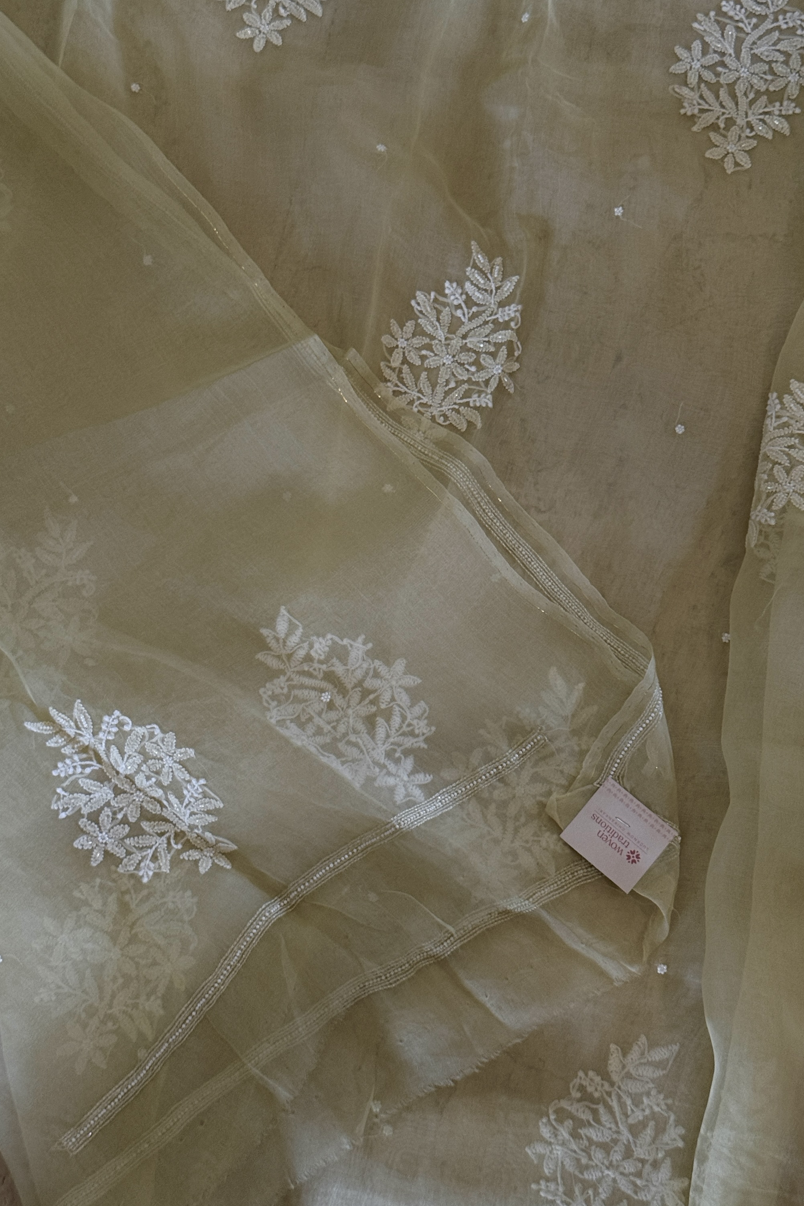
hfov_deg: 27.0
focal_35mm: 50
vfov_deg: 39.6
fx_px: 1675
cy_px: 603
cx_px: 426
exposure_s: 1/33
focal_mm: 6.76
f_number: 1.78
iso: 250
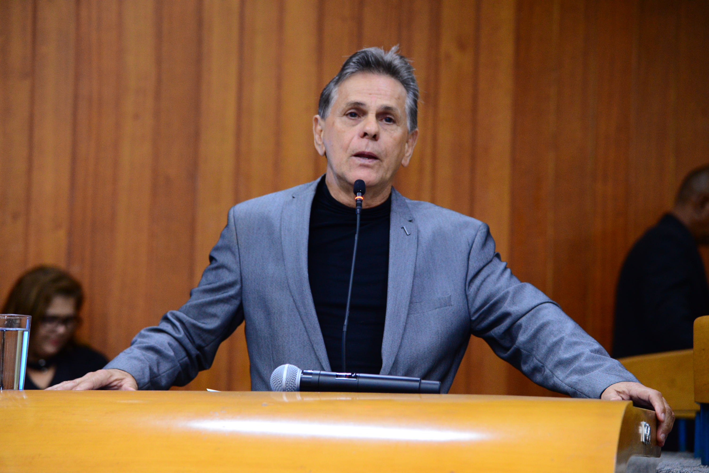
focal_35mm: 120
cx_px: 354
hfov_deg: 17.1
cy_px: 236
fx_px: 2364
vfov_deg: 11.4
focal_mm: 120
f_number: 4.5
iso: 2500
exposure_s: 1/80
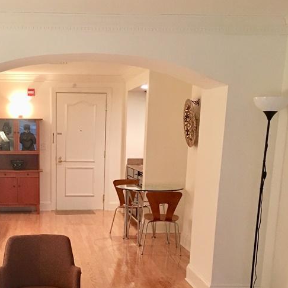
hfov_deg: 30.9
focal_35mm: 54
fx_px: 508
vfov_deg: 30.4
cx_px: 63
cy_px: 254
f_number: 2.2
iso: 100
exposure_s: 1/15
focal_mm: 4.15
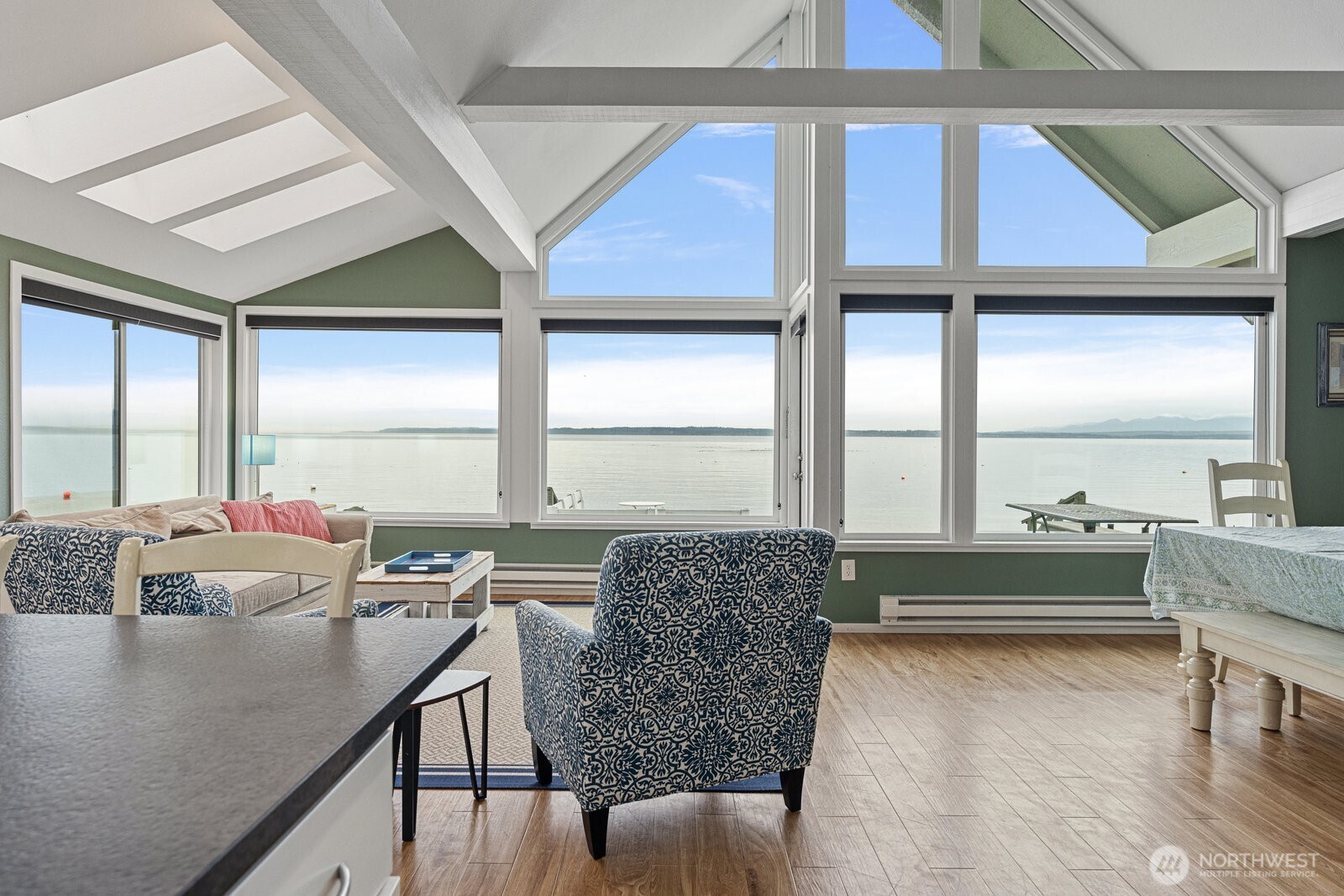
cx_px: 672
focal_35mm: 21
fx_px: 784
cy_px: 448
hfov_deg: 81.2
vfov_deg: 59.5
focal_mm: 21
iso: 1250
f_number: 7.1
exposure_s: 1/30
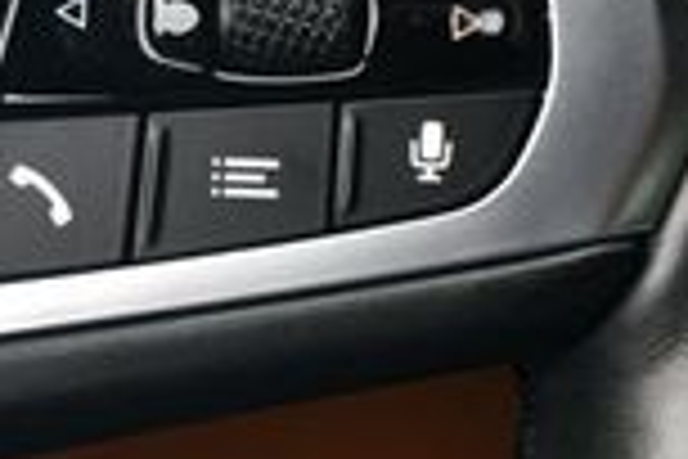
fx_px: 3191
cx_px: 211
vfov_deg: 8.2
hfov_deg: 12.3
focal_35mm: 167
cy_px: 63
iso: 400
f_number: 5
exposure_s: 1/250
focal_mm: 27
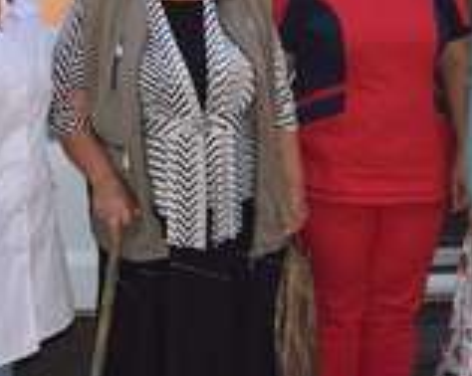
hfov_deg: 16.2
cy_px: -30
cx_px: 370
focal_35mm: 118
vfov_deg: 12.8
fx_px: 1646
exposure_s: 1/125
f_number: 5.6
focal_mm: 24
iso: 100
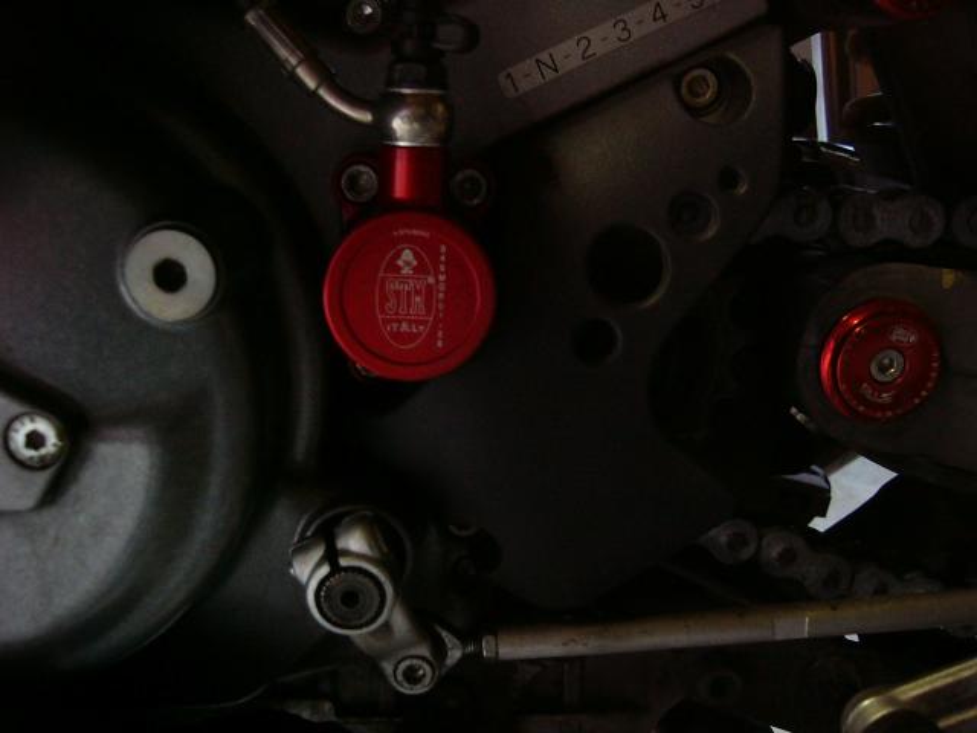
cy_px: 366
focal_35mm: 35
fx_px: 988
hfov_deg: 52.6
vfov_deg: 40.7
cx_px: 488
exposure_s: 1/8
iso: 200
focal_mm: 5.8
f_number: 2.8
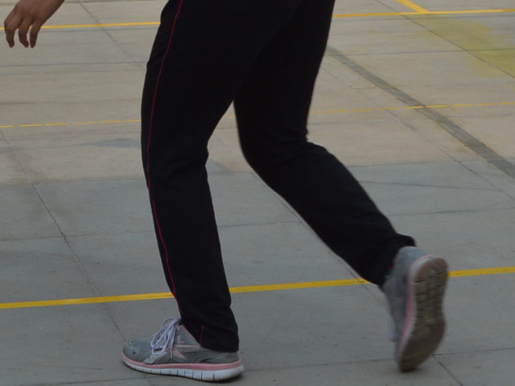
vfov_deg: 9.1
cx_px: 539
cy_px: -175
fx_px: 2380
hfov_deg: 12.2
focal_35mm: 160
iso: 100
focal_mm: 28
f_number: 8
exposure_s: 1/250
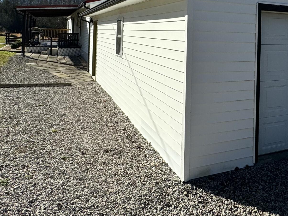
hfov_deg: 51.6
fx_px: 291
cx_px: 194
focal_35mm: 35
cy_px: 26
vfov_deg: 38.2
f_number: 2.2
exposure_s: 1/2674
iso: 50
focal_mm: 2.22
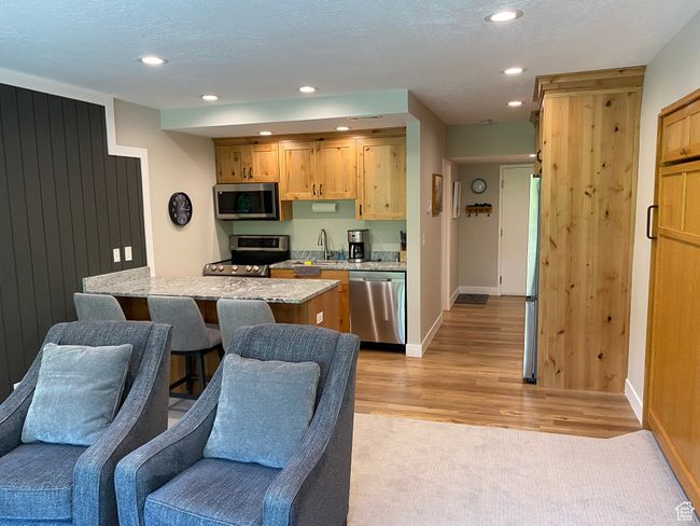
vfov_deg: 53.1
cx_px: 350
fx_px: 526
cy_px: 263
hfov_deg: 67.3
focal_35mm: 26
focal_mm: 4.25
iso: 100
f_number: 1.8
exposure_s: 1/60
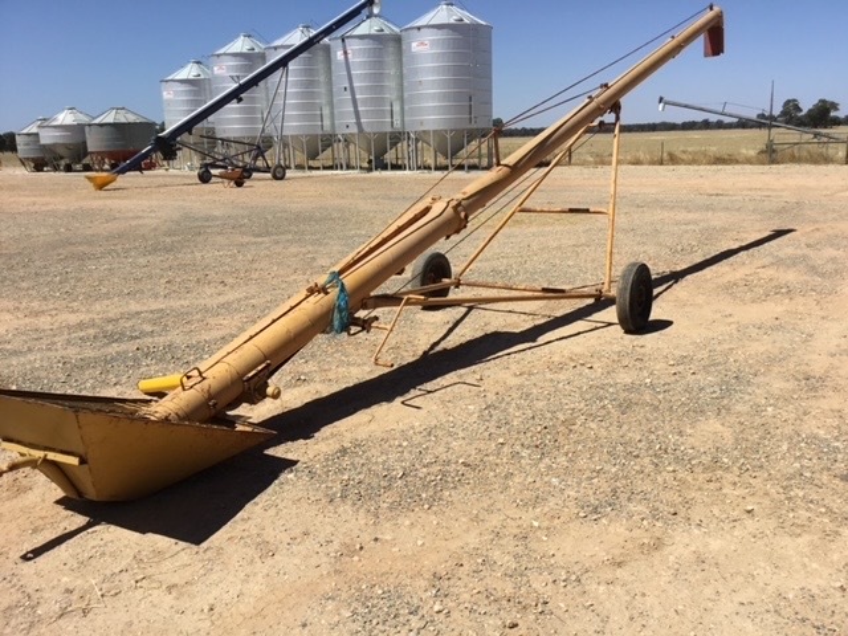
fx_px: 759
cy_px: 318
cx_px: 424
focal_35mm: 31
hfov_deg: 58.4
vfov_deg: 45.4
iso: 25
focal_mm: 3.3
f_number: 2.4
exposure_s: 1/2146
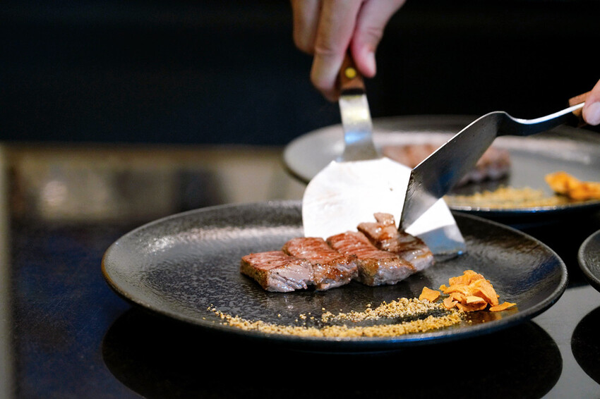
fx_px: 1749
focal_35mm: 105
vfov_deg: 13.0
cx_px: 300
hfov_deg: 19.5
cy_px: 200
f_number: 4
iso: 3200
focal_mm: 105
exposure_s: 1/125
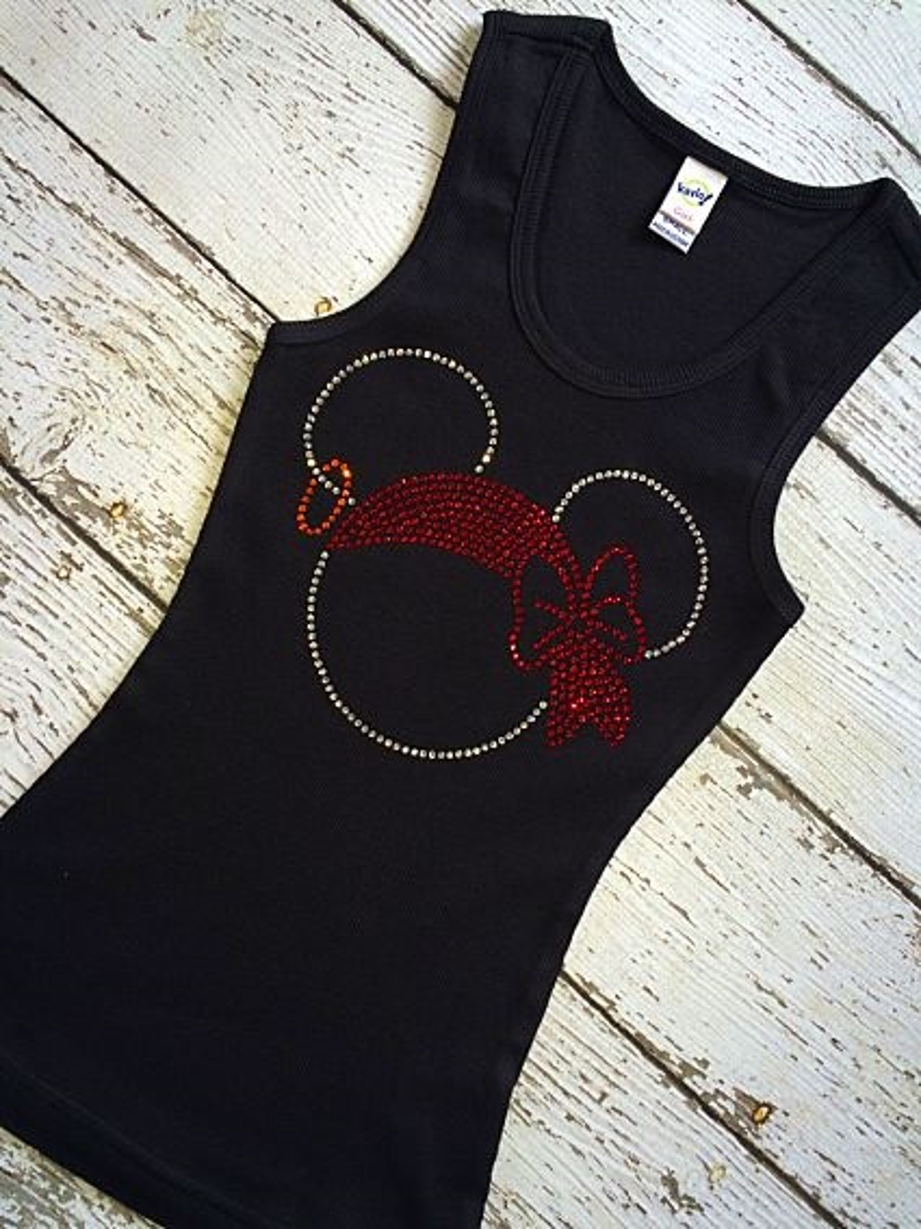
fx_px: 1029
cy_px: 614
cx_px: 460
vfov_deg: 61.7
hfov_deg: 48.2
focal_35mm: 29
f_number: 2.2
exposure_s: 1/44
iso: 32
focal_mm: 4.15
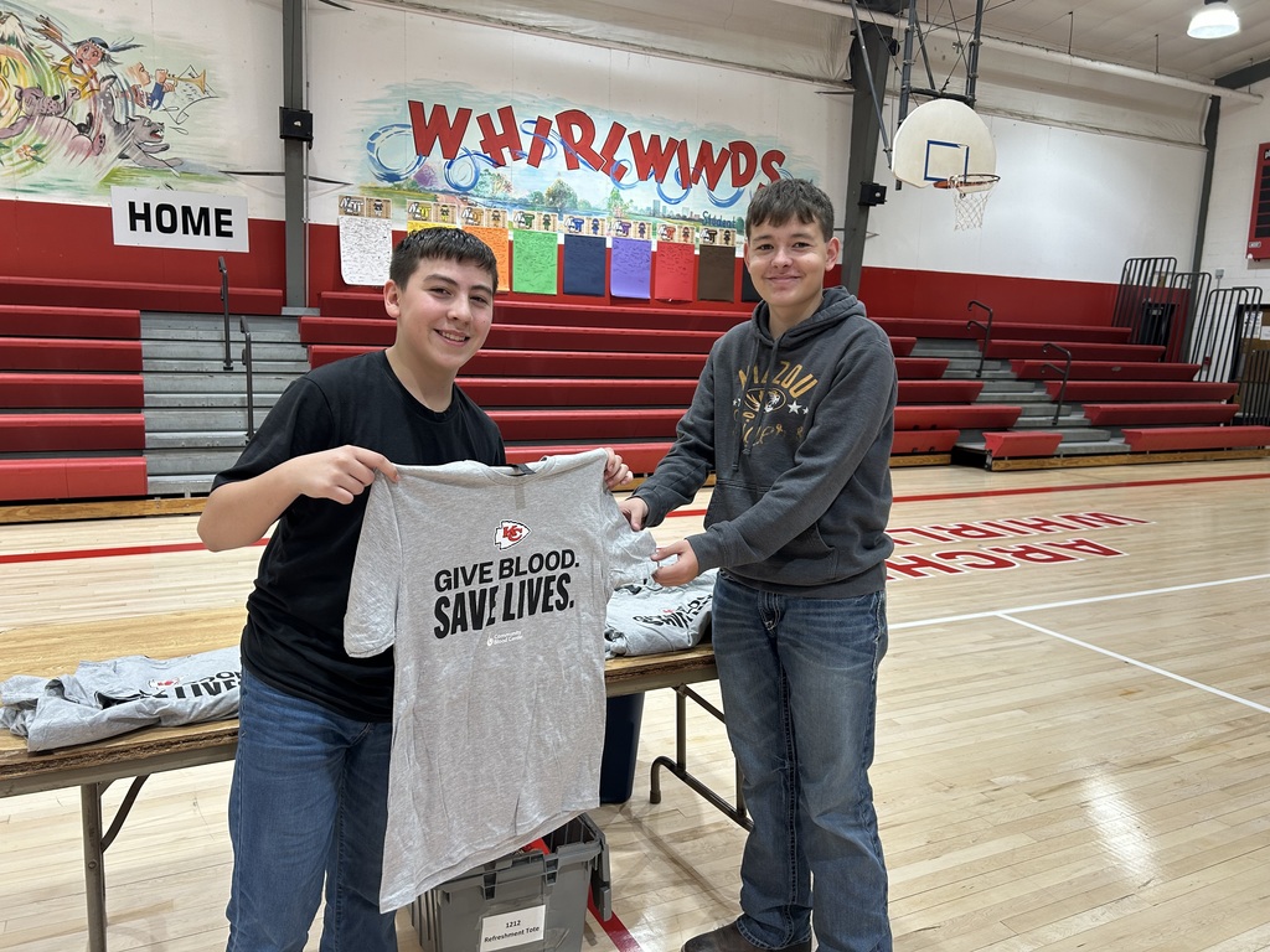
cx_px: 635
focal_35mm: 26
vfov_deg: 53.1
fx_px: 954
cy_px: 476
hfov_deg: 67.3
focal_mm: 5.7
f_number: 1.5
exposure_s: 1/120
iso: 64
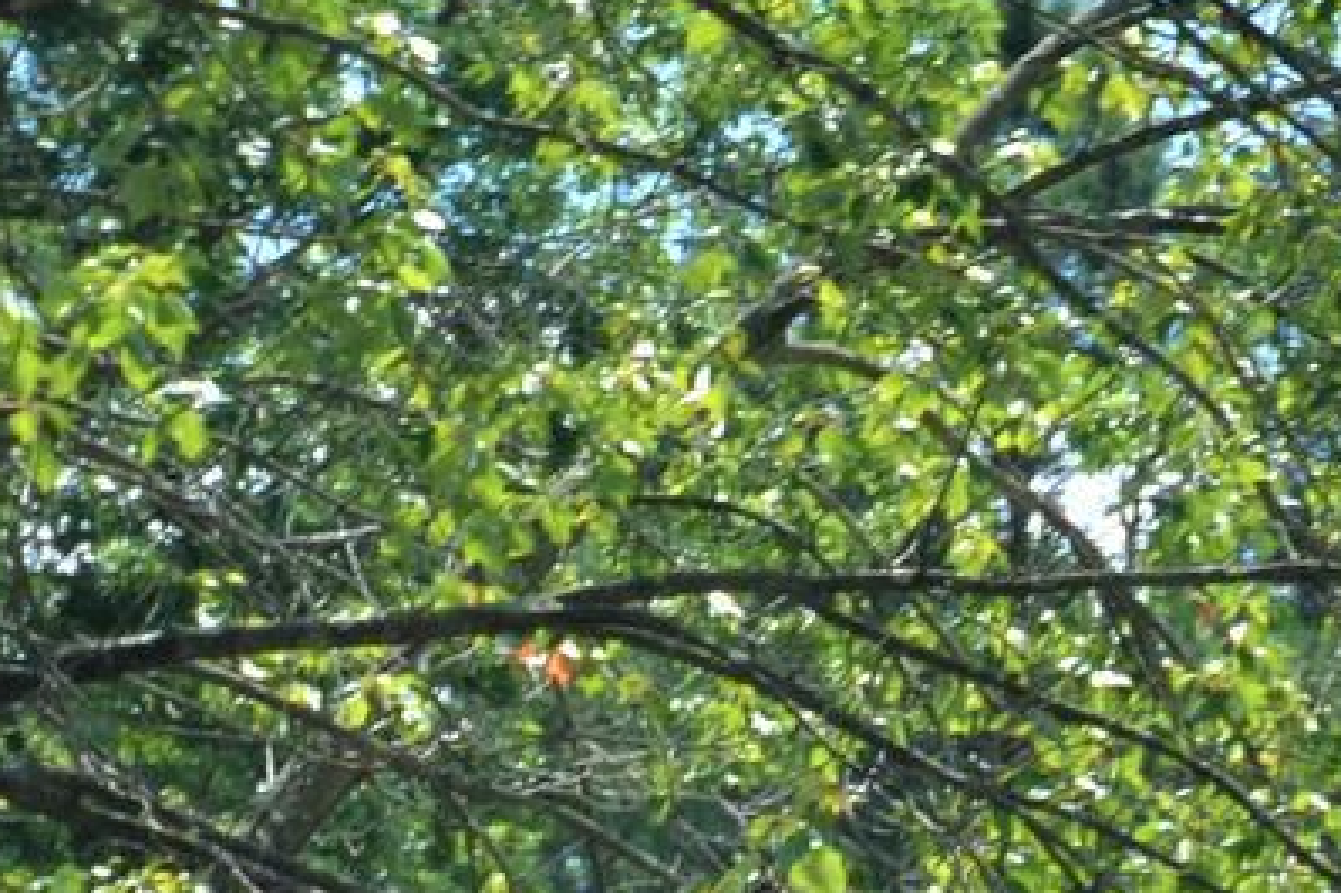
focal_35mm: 185
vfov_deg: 7.1
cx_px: 2571
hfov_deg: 10.3
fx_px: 6888
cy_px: 1971
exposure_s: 1/250
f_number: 8
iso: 200
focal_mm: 24
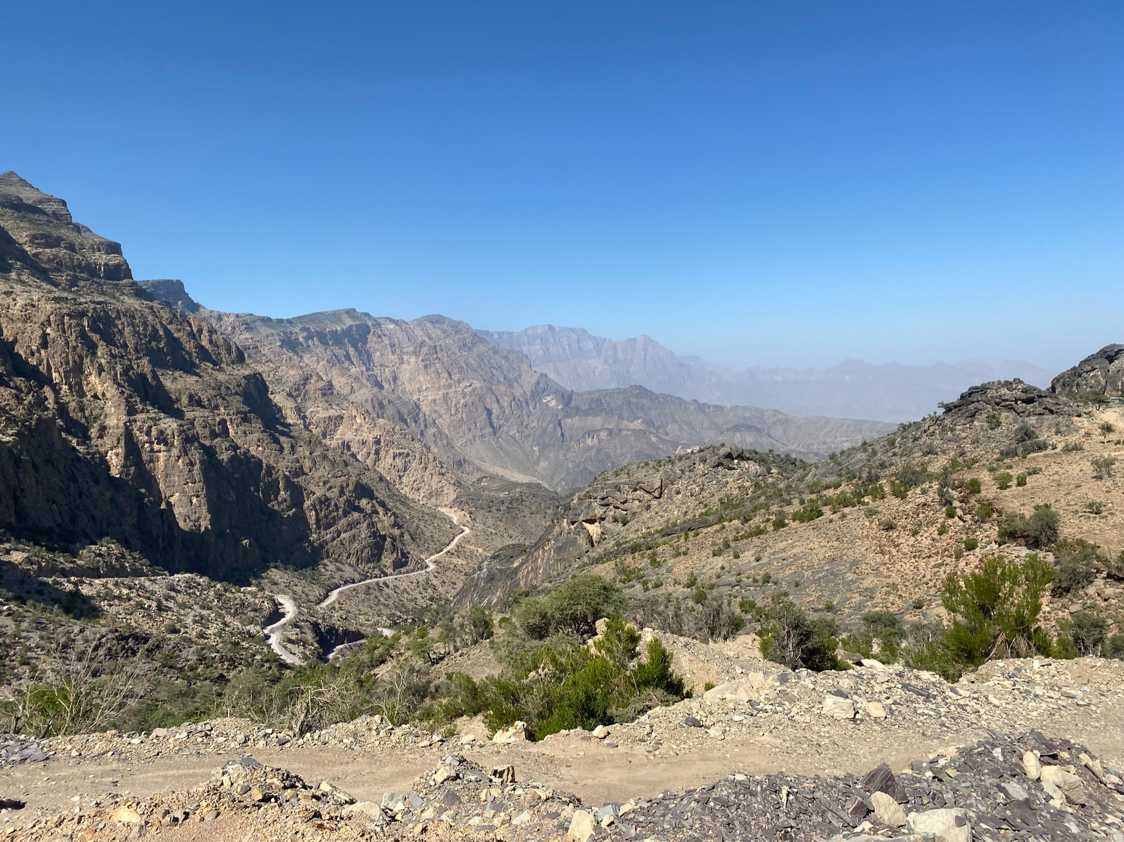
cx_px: 562
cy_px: 421
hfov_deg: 67.3
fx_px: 844
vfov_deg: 53.0
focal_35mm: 26
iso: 32
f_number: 1.8
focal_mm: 4.25
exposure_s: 1/3401
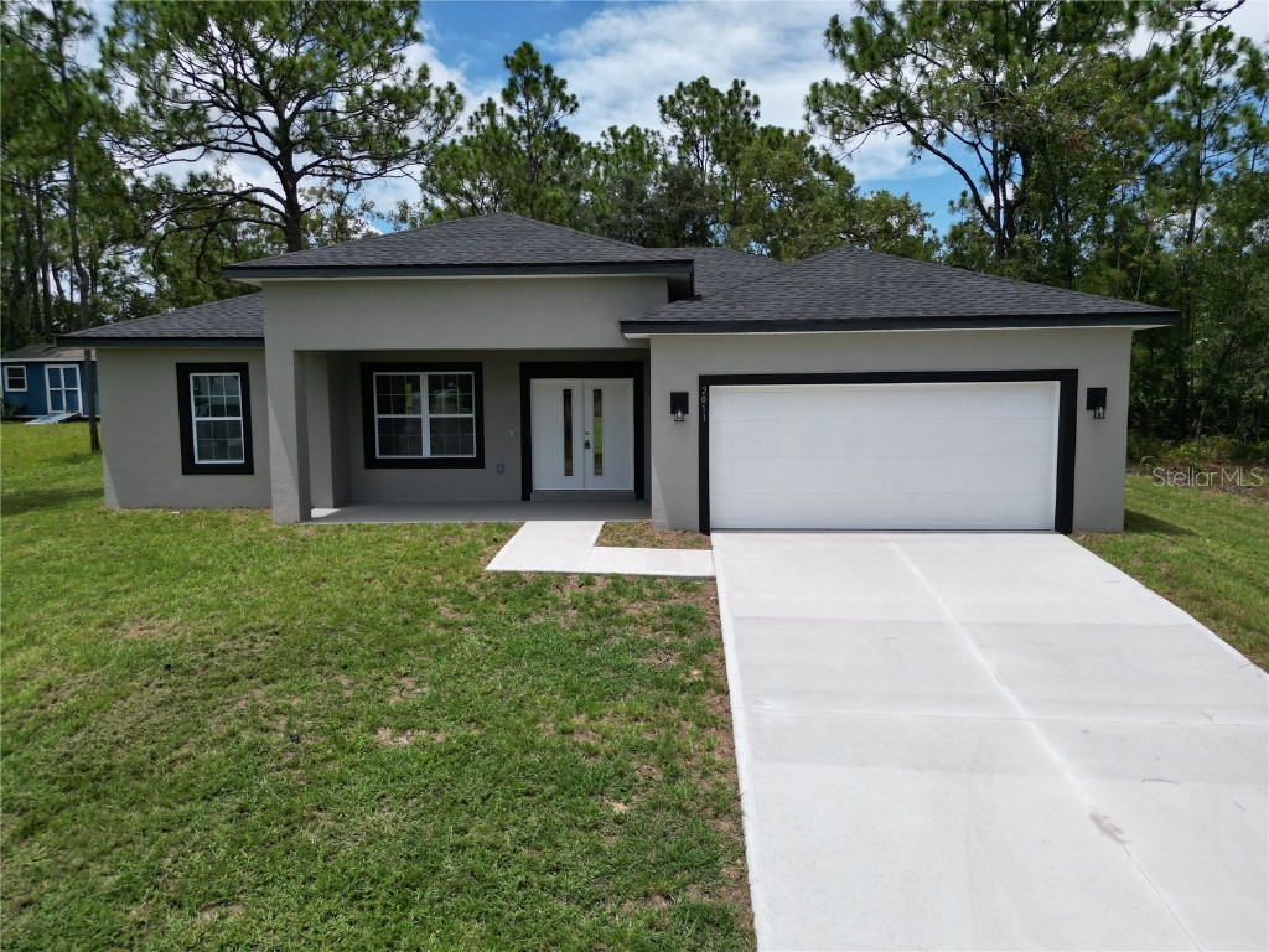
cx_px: 634
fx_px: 880
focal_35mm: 24
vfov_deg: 56.8
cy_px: 476
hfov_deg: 71.6
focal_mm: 6.72
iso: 140
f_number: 1.7
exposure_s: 1/4000
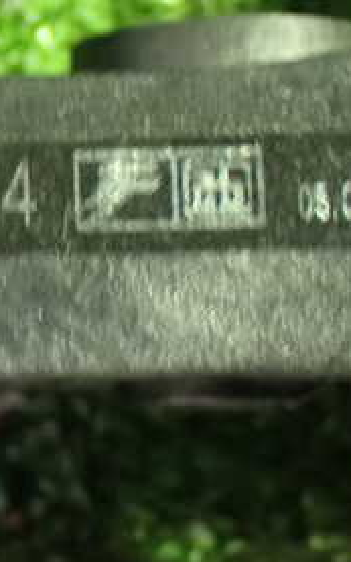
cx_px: -116
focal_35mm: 115
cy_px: 197
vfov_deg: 18.1
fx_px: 1761
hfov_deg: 11.1
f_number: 3.2
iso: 1600
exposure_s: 1/10
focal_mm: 9.01
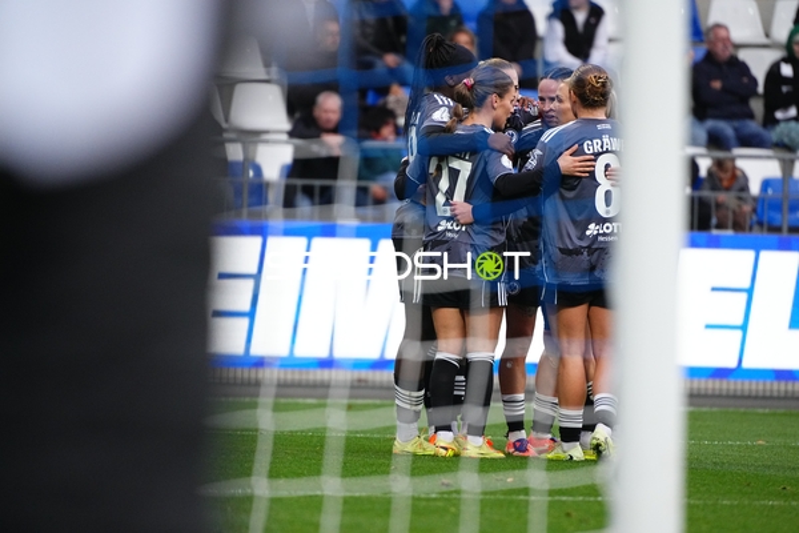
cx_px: 400
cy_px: 266
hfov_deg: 5.2
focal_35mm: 400
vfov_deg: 3.4
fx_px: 8877
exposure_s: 1/1600
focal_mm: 400
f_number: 5.6
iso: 5000
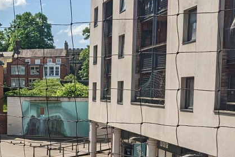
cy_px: 124
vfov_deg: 22.3
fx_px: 391
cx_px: 12
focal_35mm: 60
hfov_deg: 31.4
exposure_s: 1/2381
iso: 48
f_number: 2.2
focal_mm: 2.35
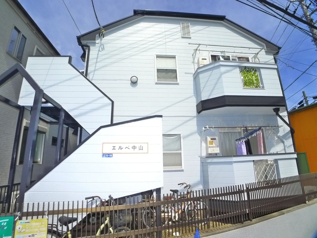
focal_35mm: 24
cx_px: 158
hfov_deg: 71.6
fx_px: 220
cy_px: 119
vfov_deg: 56.8
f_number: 5
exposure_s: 1/800
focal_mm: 5.1
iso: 400
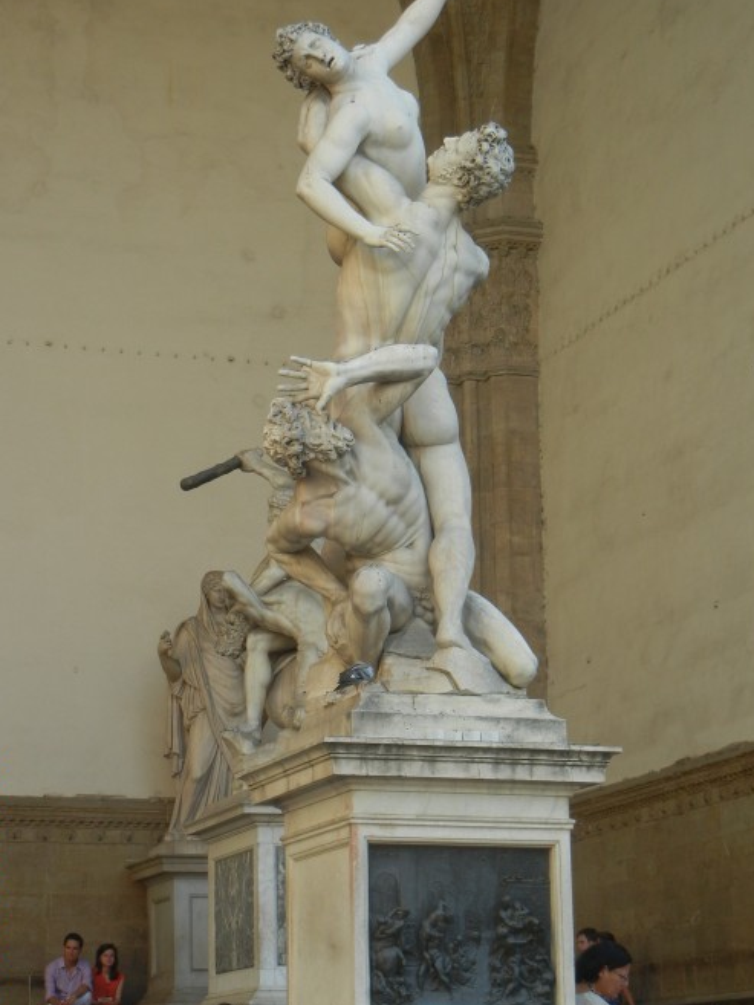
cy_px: 525
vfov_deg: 21.8
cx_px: 330
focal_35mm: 90
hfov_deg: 16.4
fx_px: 2613
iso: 160
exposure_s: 1/170
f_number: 4.3
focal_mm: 13.9
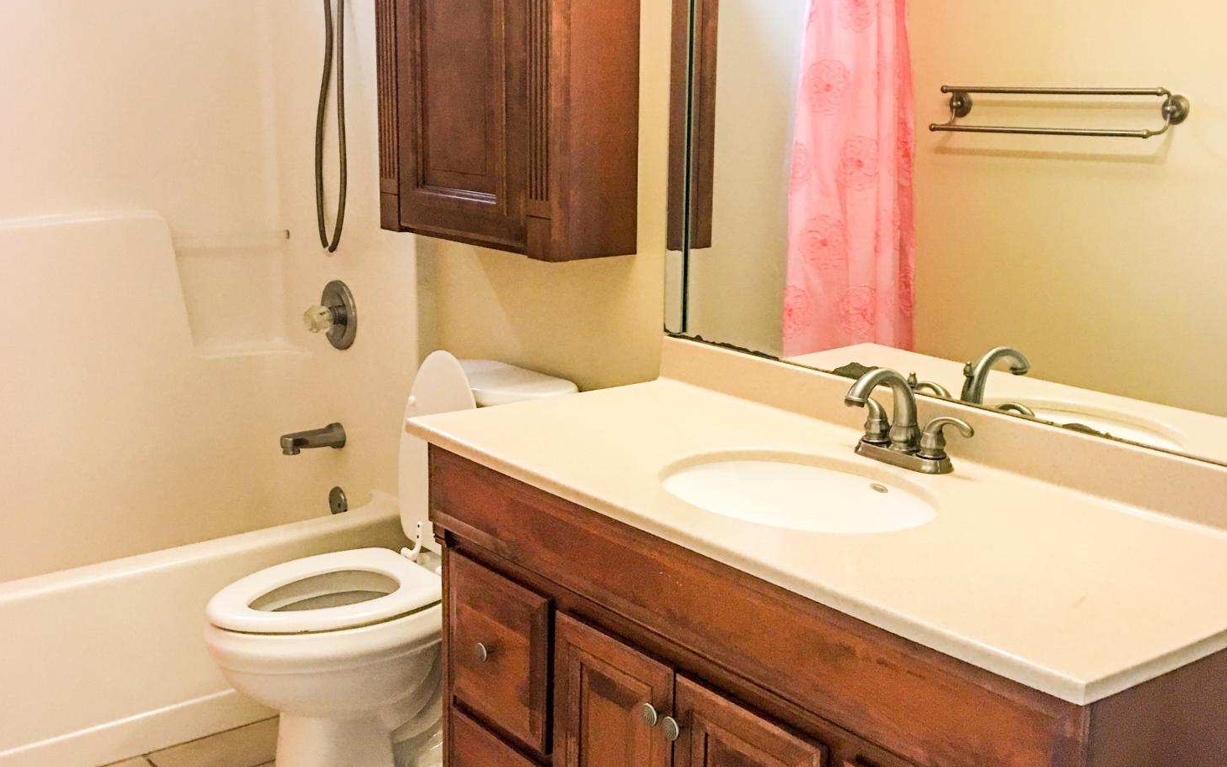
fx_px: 1404
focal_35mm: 42
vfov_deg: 30.5
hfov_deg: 47.2
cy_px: 390
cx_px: 617
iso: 125
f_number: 2.2
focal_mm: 4.15
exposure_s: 1/15
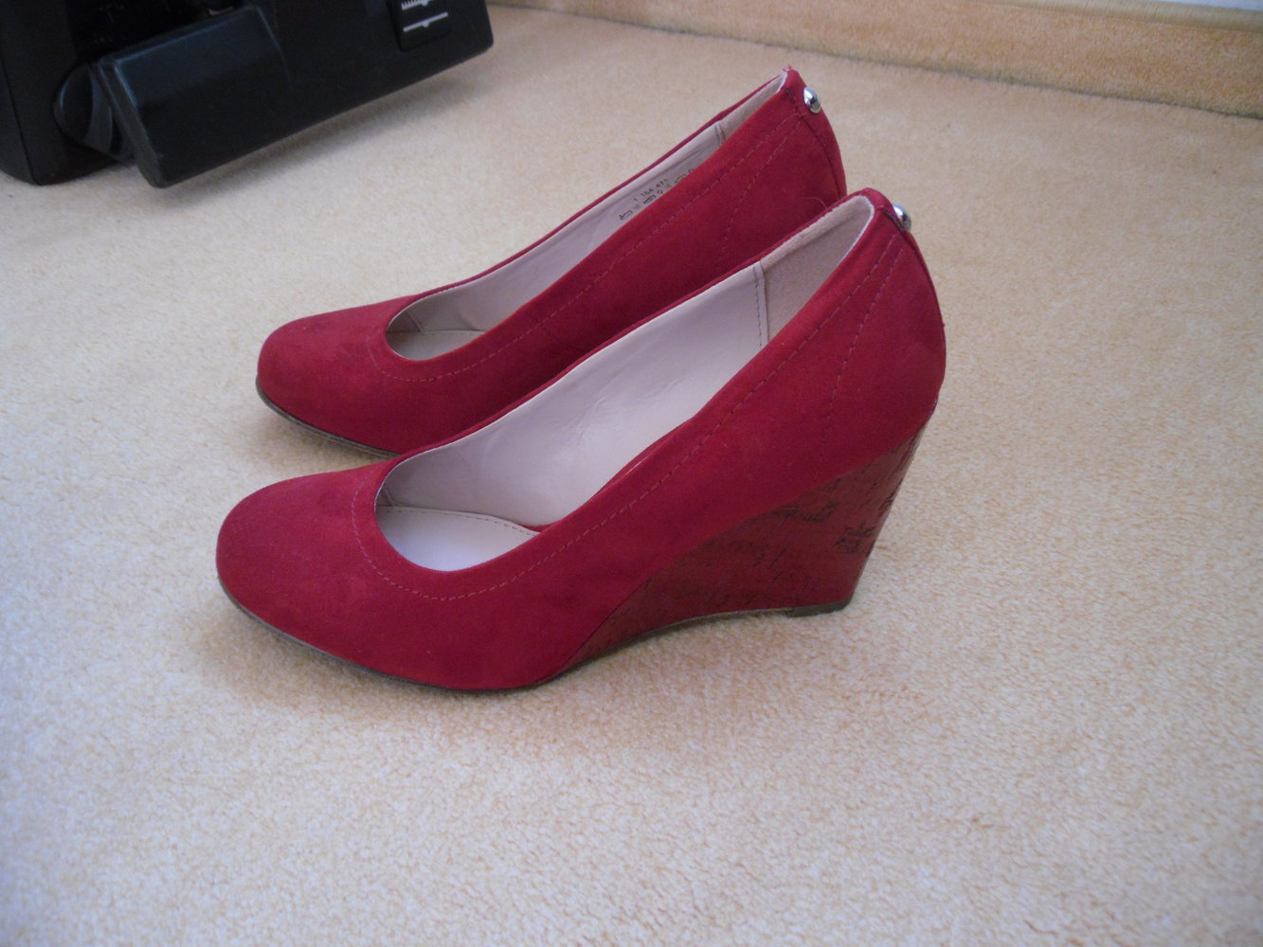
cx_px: 632
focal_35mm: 45
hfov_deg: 42.1
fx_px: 1642
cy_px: 474
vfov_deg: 32.2
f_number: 3.5
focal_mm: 6.3
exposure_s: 1/45
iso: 400
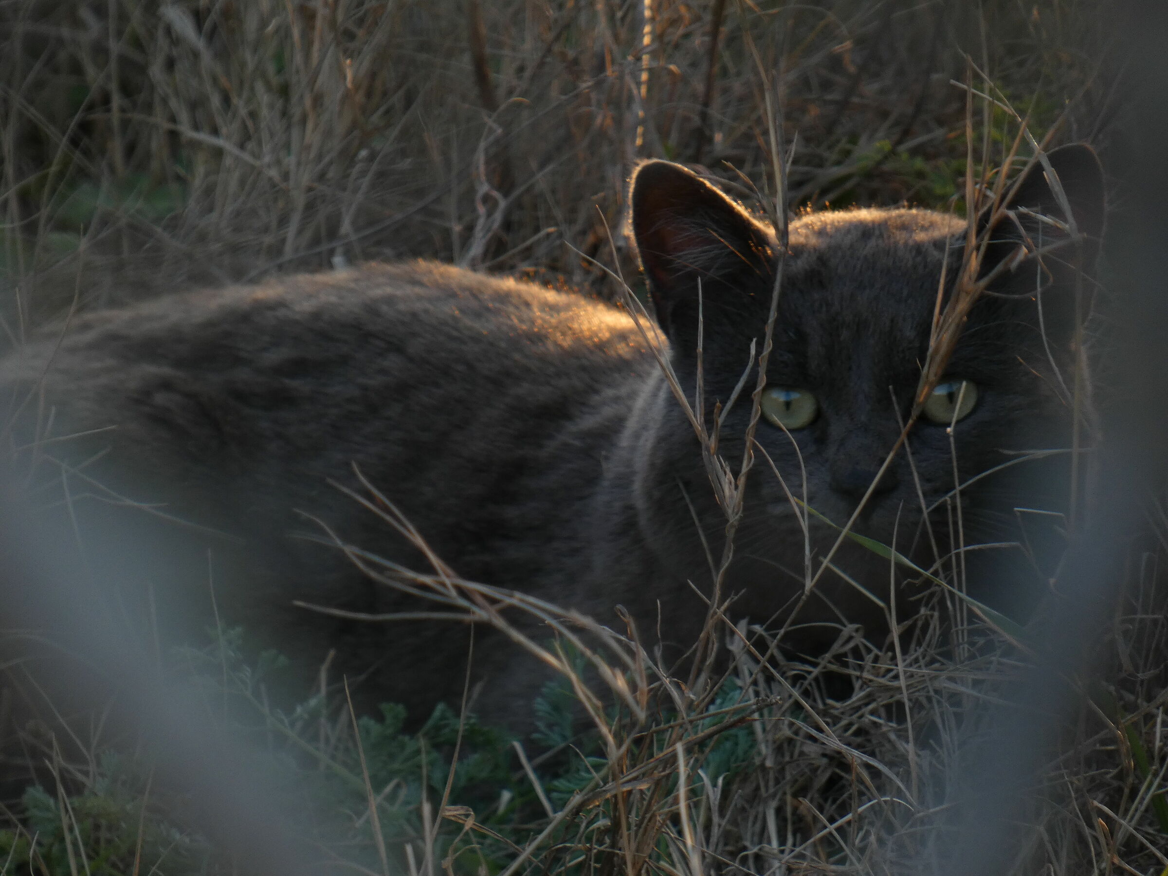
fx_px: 29861
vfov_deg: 1.7
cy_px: 438
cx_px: 584
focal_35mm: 885
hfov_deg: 2.2
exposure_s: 1/60
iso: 100
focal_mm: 158.6
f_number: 5.6
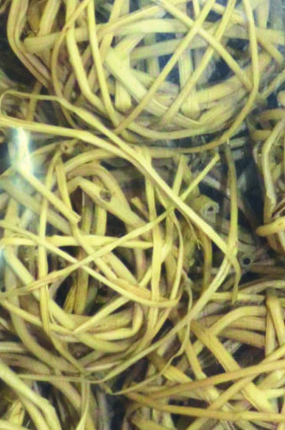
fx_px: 2768
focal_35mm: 232
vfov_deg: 8.7
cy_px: -164
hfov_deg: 5.9
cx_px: 323
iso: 900
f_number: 4.5
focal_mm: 30
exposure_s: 1/60
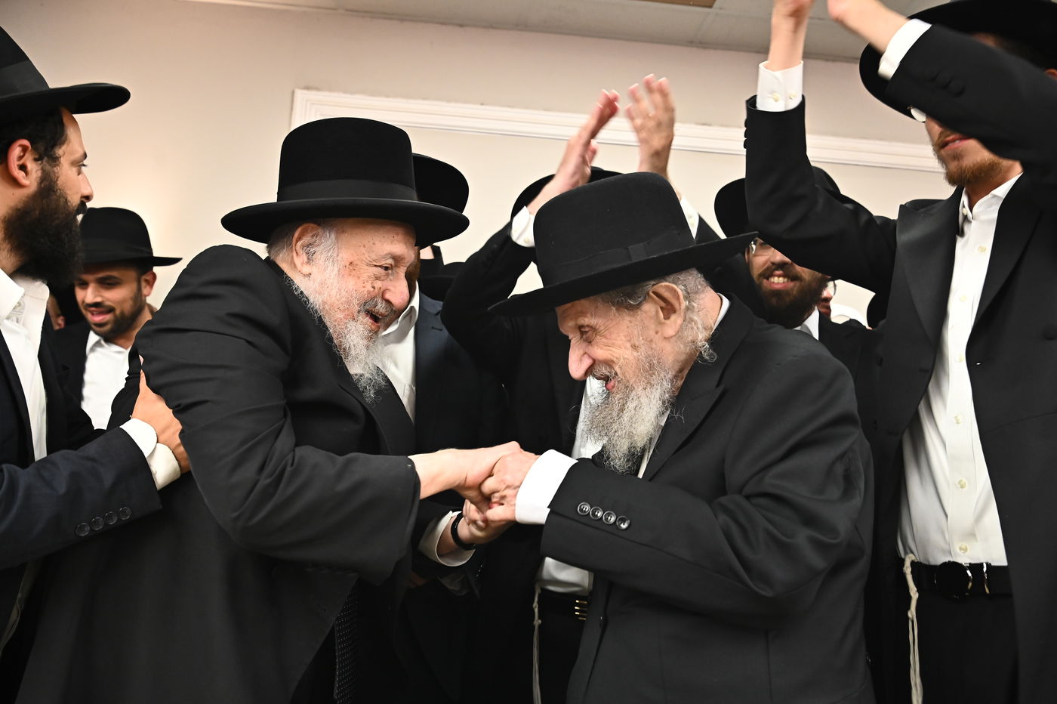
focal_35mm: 32
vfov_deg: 41.1
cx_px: 528
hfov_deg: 58.7
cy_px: 352
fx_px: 939
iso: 3200
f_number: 5
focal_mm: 32
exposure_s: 1/200
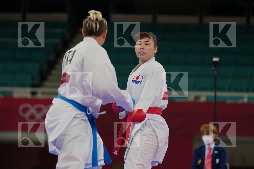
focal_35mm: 216
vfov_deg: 6.4
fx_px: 1524
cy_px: 84
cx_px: 127
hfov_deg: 9.5
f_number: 2.8
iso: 400
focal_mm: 144
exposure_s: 1/1000
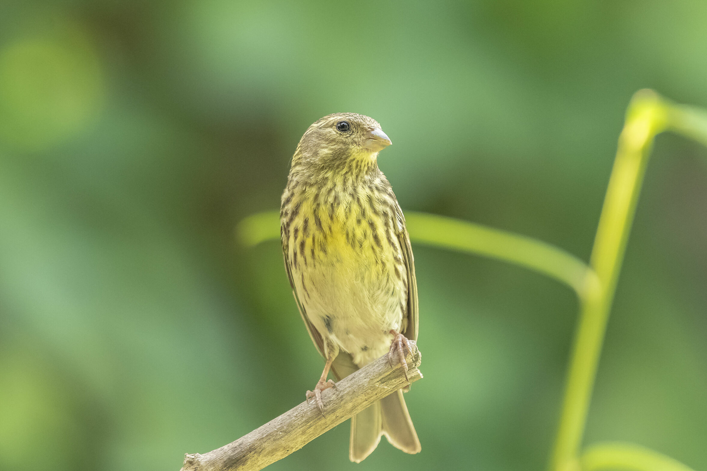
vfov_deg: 2.2
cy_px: 236
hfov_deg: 3.4
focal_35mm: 613
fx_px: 12038
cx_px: 358
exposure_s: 1/250
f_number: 8
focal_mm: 400
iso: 800
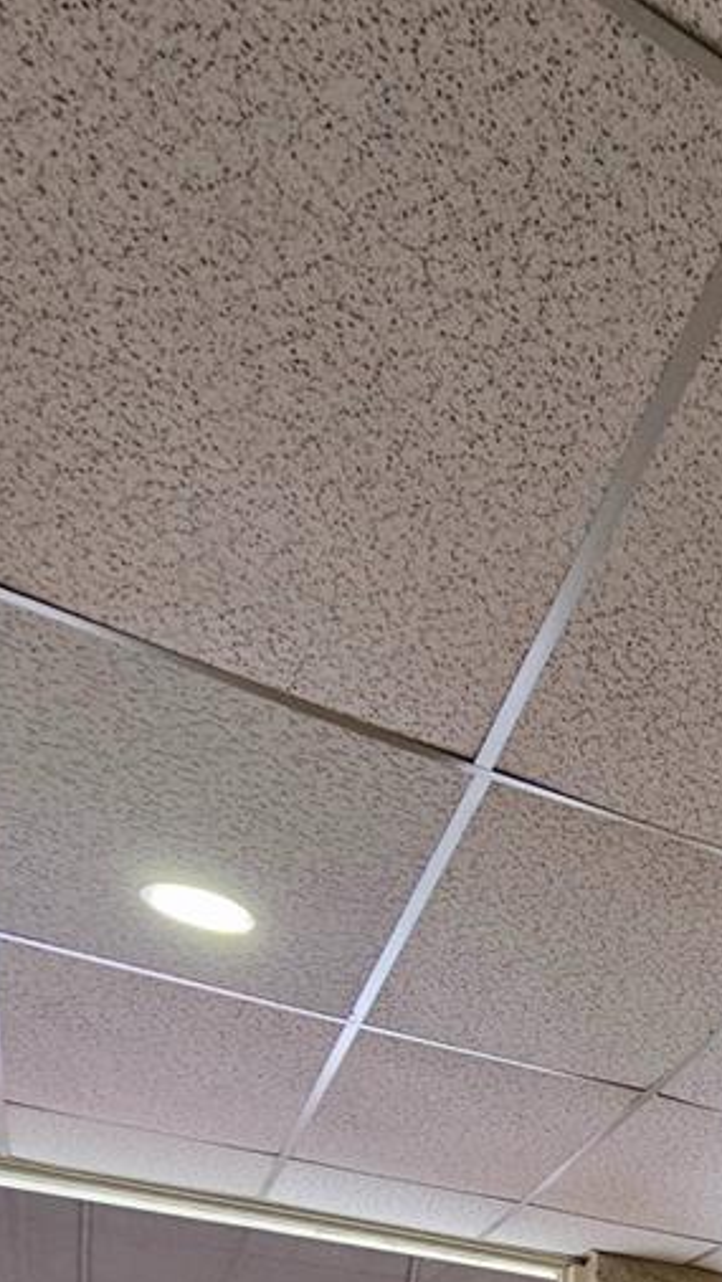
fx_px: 1428
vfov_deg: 32.9
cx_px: 1238
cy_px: 1736
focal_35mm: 42
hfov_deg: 21.1
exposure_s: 1/60
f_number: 2.2
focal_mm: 2.2
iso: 200
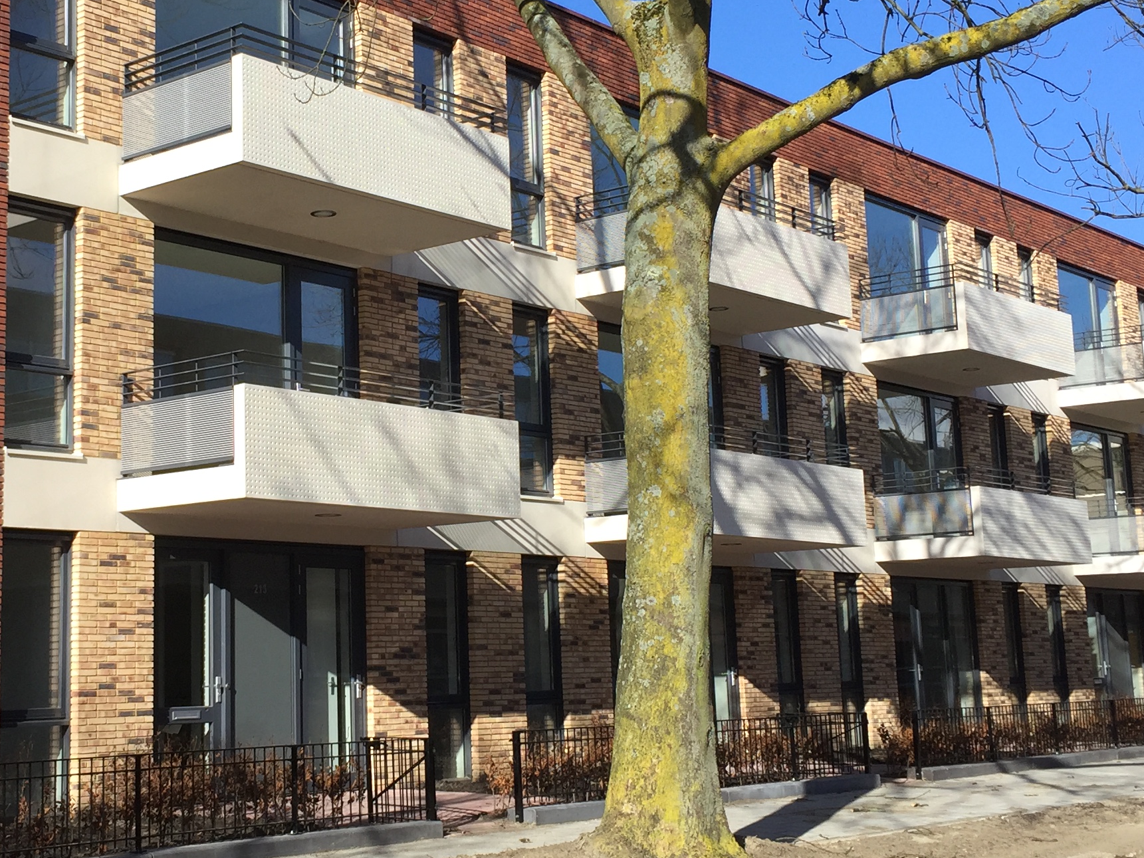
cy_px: 346
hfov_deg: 34.6
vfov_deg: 26.5
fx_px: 1818
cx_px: 383
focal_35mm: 55
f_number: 2.2
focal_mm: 4.15
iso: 32
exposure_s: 1/1364
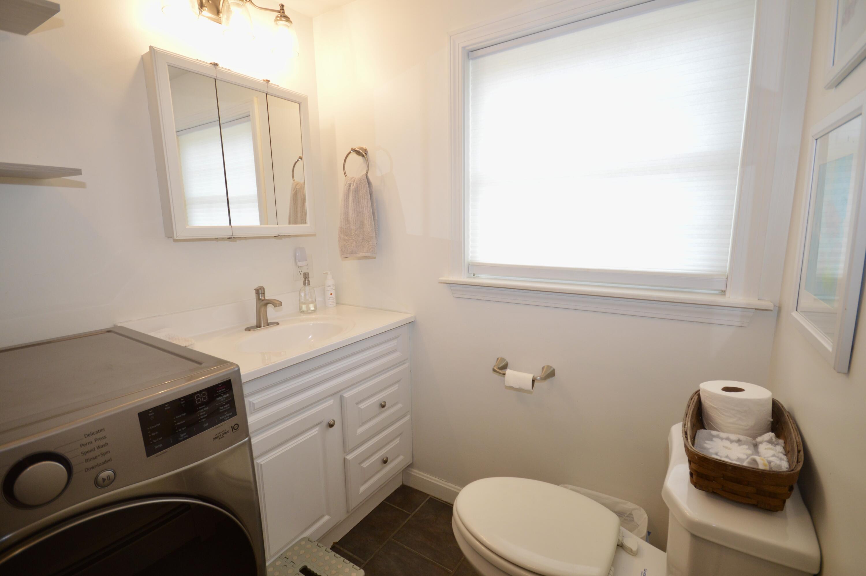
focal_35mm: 16
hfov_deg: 95.0
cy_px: 288
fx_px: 397
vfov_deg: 71.9
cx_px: 433
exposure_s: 1/80
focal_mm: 11
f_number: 4.5
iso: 400
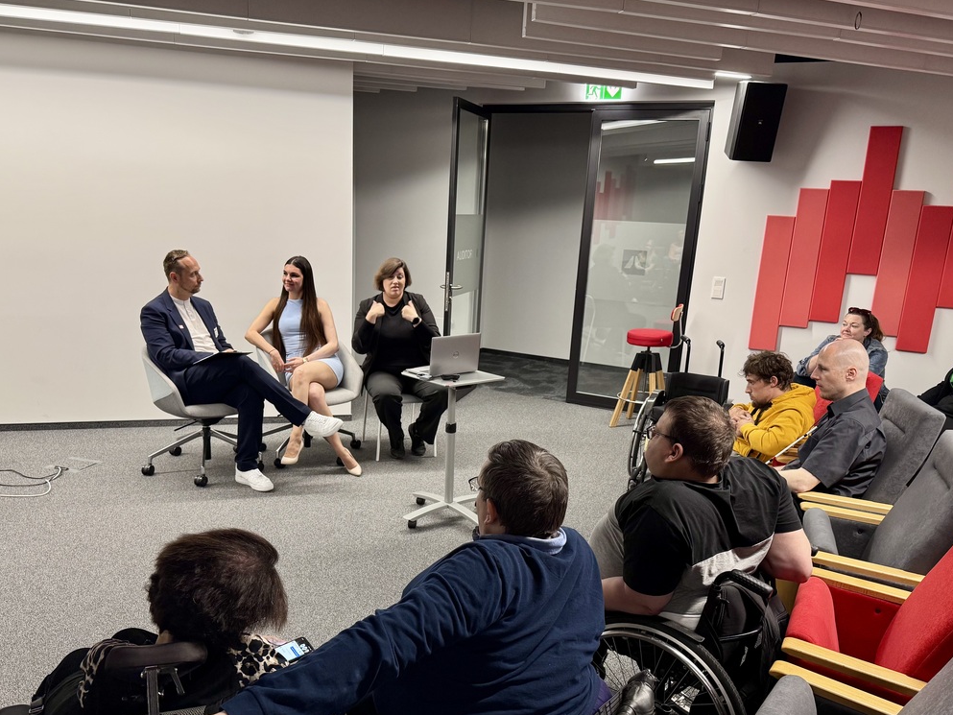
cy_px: 422
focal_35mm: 29
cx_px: 465
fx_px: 798
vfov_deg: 48.0
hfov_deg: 61.6
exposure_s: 1/50
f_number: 1.78
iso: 160
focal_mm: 6.76
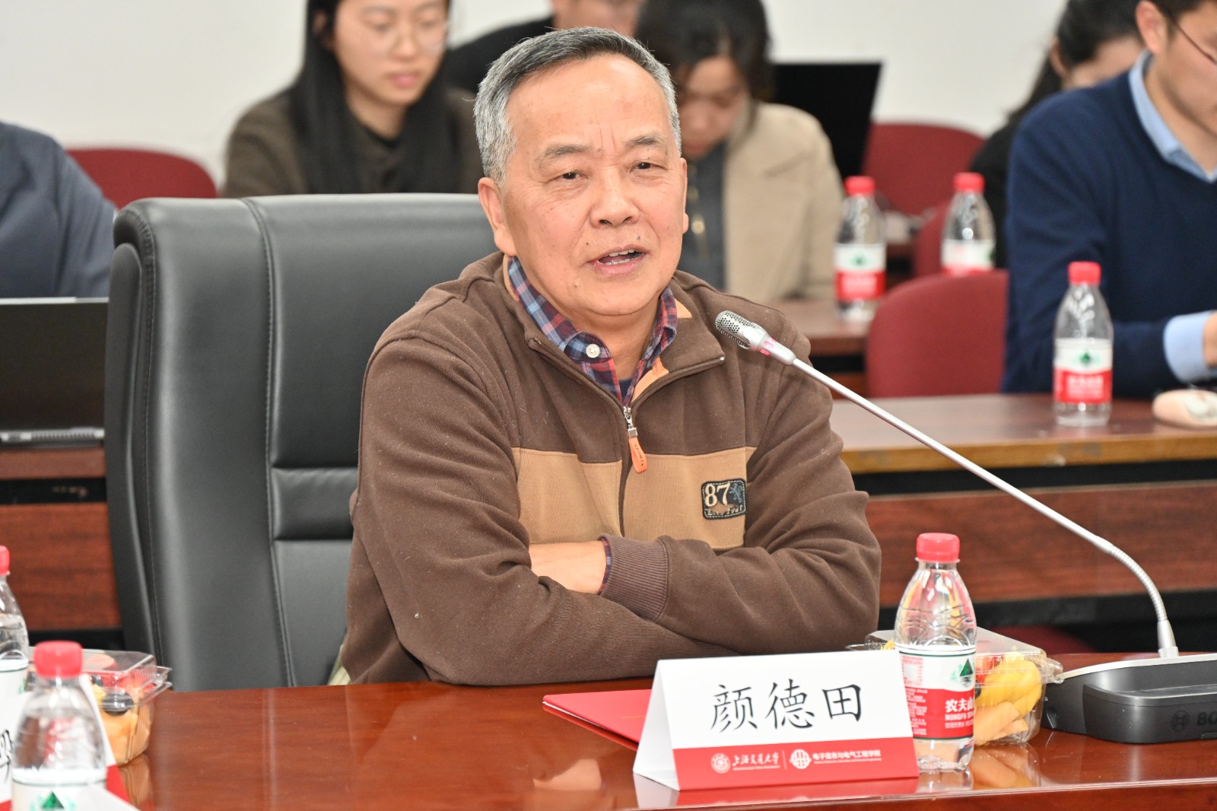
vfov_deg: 7.8
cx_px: 608
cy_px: 406
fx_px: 5914
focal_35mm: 175
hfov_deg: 11.7
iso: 2000
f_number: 6.3
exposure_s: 1/200
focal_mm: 175
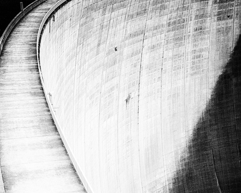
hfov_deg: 27.1
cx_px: 115
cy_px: 226
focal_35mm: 70
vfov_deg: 20.5
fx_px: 499
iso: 400
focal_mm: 26
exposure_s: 1/125
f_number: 13
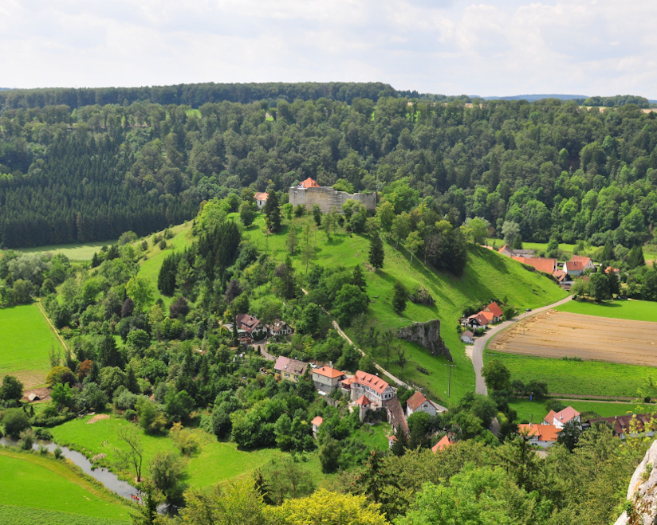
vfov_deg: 36.5
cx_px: 345
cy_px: 262
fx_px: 797
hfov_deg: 44.8
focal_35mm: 41
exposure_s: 1/250
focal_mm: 24
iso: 250
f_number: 10
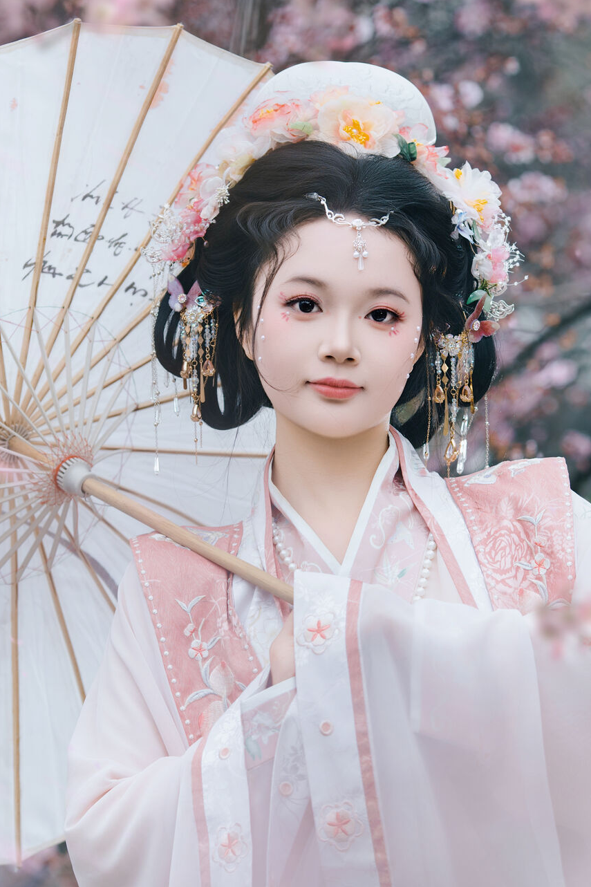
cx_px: 263
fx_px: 4630
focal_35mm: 188
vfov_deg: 10.9
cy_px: 448
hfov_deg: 7.3
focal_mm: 135
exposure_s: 1/125
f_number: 4
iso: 100
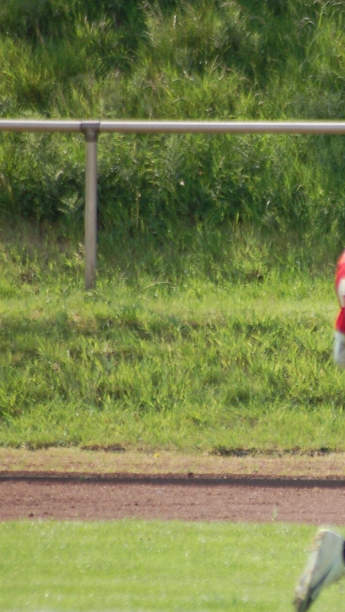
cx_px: 423
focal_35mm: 811
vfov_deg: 2.7
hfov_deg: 1.5
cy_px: 335
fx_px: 13186
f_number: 5.6
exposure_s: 1/800
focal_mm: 300
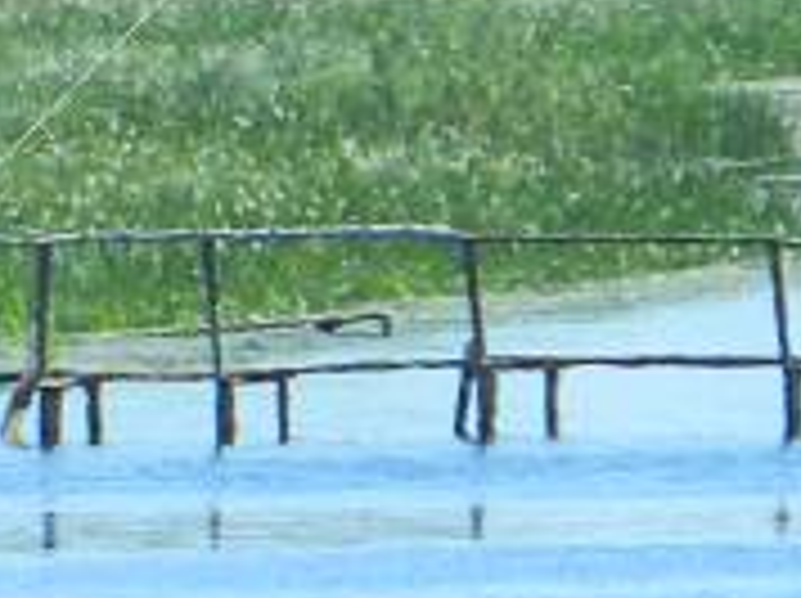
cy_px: -312
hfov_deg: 0.8
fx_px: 56177
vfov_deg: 0.6
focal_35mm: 2431
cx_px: -261
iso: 110
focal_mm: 59.7
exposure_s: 1/400
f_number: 5.6
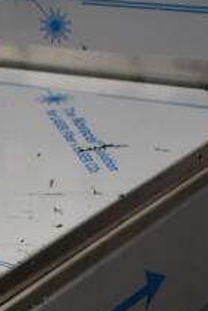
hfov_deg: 8.3
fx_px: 1392
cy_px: 495
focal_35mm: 161
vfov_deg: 12.0
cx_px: -160
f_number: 4
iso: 500
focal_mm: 25
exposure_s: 1/40
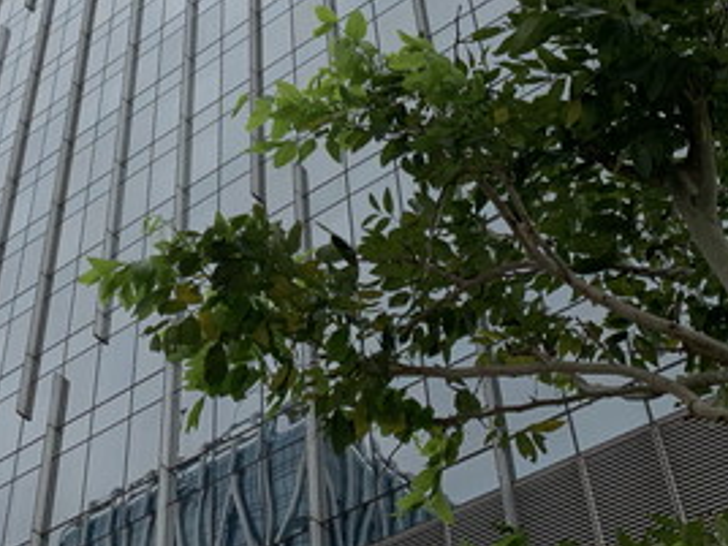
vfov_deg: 22.5
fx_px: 1304
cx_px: 122
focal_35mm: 62
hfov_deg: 30.3
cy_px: -30
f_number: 1.8
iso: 25
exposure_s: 1/1812
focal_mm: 4.25
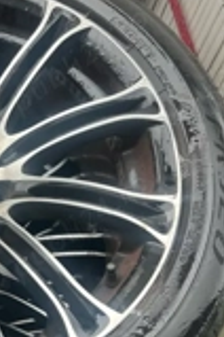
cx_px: -42
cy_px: 252
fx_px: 635
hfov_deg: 19.0
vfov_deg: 29.2
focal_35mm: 68
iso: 100
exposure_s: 1/121
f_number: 1.5
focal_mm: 5.7
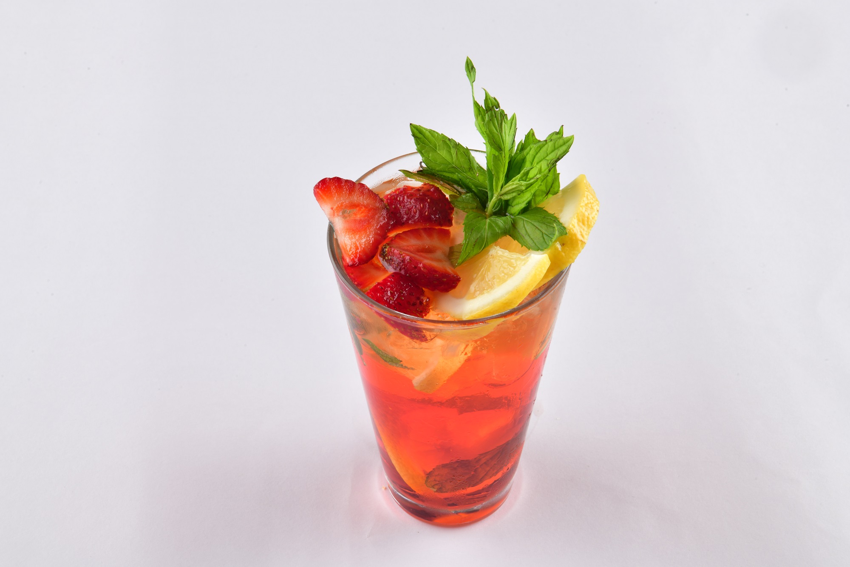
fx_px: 1653
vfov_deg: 19.5
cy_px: 284
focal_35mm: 70
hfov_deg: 28.8
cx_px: 425
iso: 80
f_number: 22
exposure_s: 1/160
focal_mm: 70
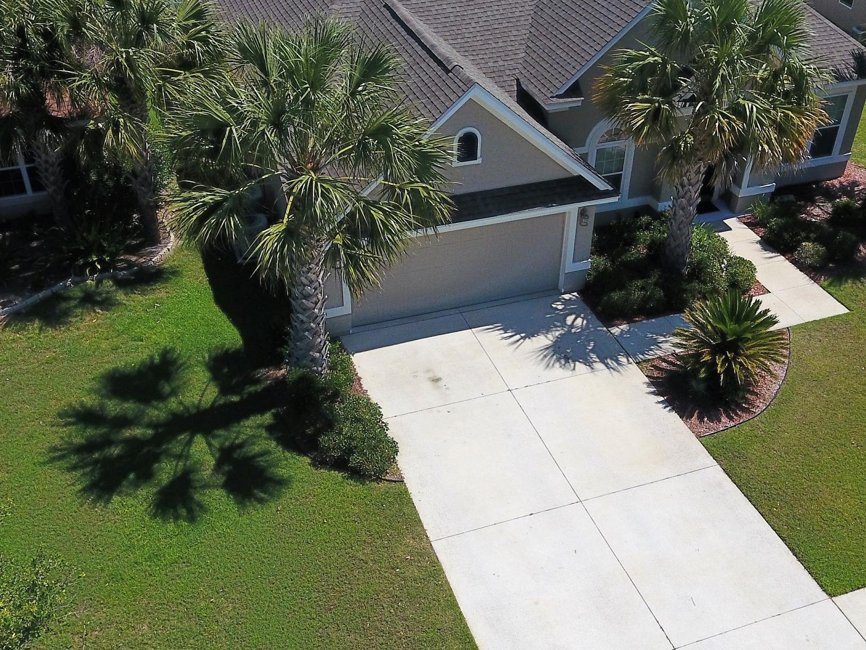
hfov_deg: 50.1
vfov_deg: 38.7
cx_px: 441
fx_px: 926
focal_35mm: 37
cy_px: 329
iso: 100
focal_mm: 3.61
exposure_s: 1/1880
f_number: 2.8
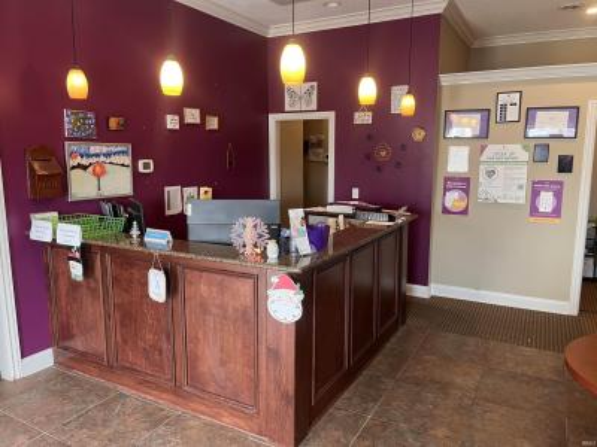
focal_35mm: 26
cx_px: 298
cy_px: 224
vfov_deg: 53.1
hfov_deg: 67.3
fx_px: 448
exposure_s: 1/60
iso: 200
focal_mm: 5.1
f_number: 1.6
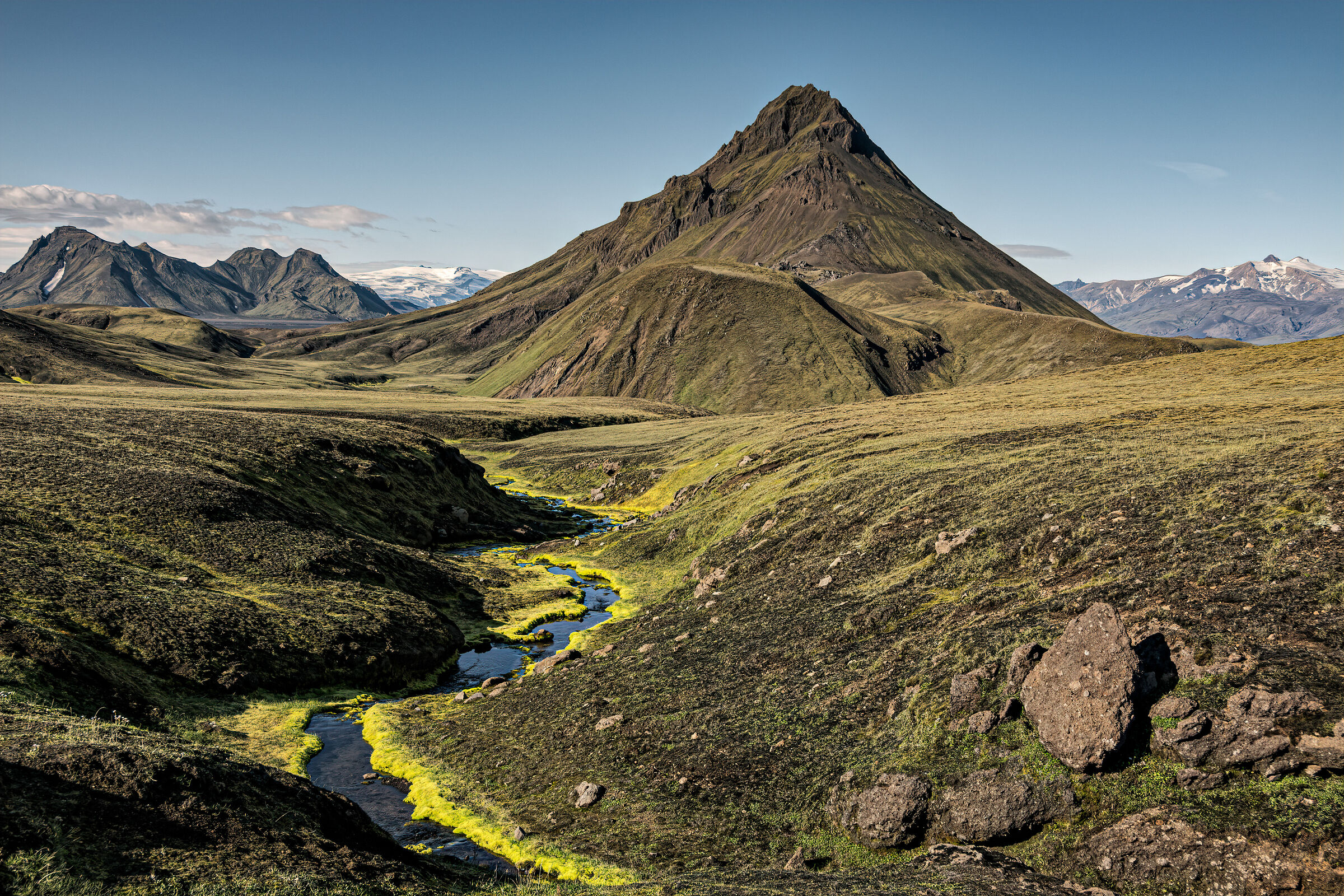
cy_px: 448
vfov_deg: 33.4
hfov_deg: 48.5
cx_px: 672
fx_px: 1493
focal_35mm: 40
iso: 64
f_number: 4.5
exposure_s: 1/320
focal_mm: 14.99
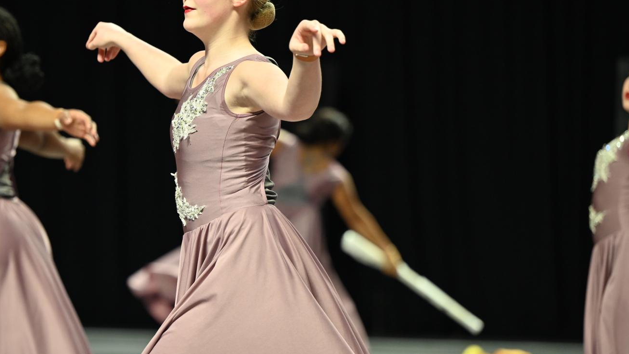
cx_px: 236
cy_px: 150
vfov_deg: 6.2
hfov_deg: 10.9
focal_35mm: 197
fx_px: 3286
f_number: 2.8
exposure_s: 1/1000
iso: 1600
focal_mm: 135
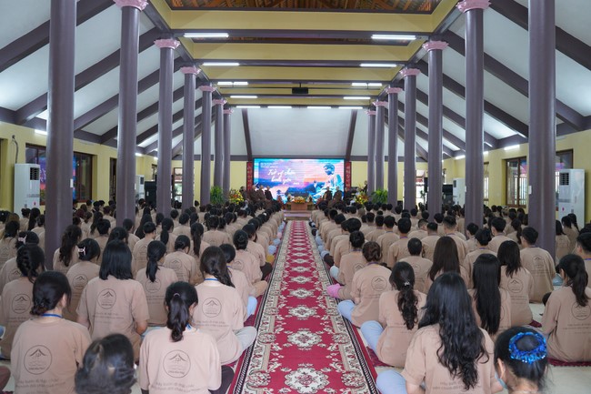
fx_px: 460
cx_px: 296
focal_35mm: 28
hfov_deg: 65.5
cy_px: 197
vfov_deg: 46.4
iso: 3200
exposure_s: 1/250
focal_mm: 28
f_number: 4
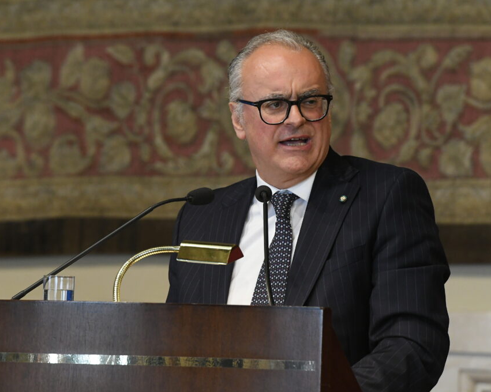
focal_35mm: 339
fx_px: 4924
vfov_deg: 4.6
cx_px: 237
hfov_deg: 5.7
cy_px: 196
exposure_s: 1/200
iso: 3200
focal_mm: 200
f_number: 4.5
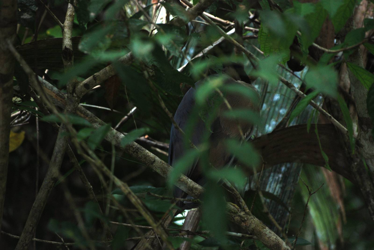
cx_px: 187
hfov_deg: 7.0
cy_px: 125
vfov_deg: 4.7
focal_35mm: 292
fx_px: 3042
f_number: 4.8
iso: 400
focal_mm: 195
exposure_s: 1/160
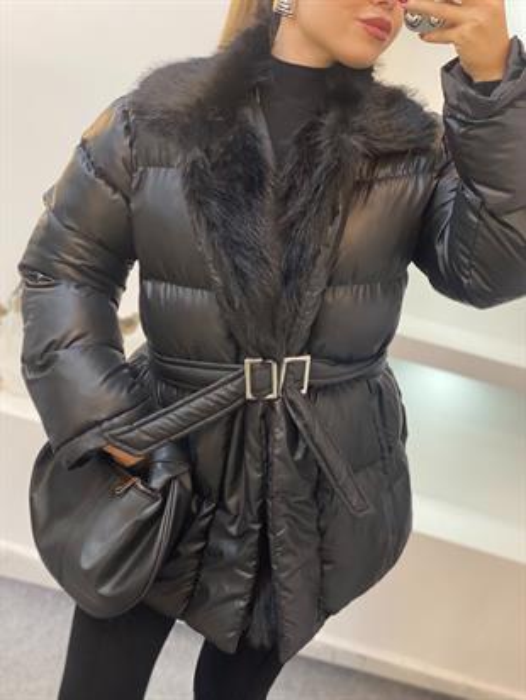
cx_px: 263
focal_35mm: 52
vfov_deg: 36.8
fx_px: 1053
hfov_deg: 28.0
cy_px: 350
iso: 125
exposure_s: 1/100
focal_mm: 6
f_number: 2
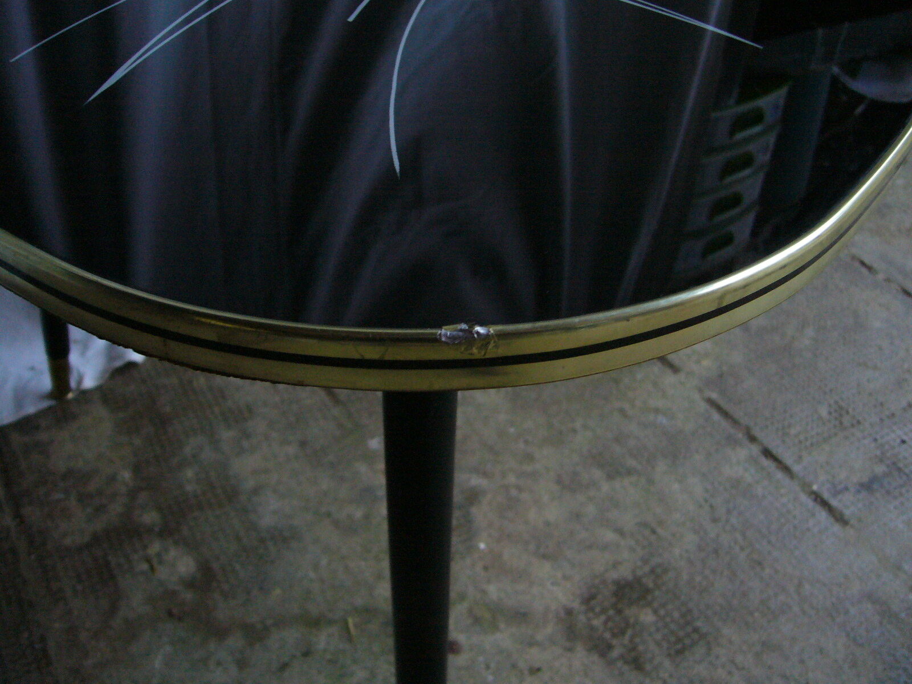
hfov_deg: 52.6
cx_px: 456
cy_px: 342
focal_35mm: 35
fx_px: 922
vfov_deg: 40.7
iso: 200
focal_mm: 5.8
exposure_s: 1/8
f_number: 2.8
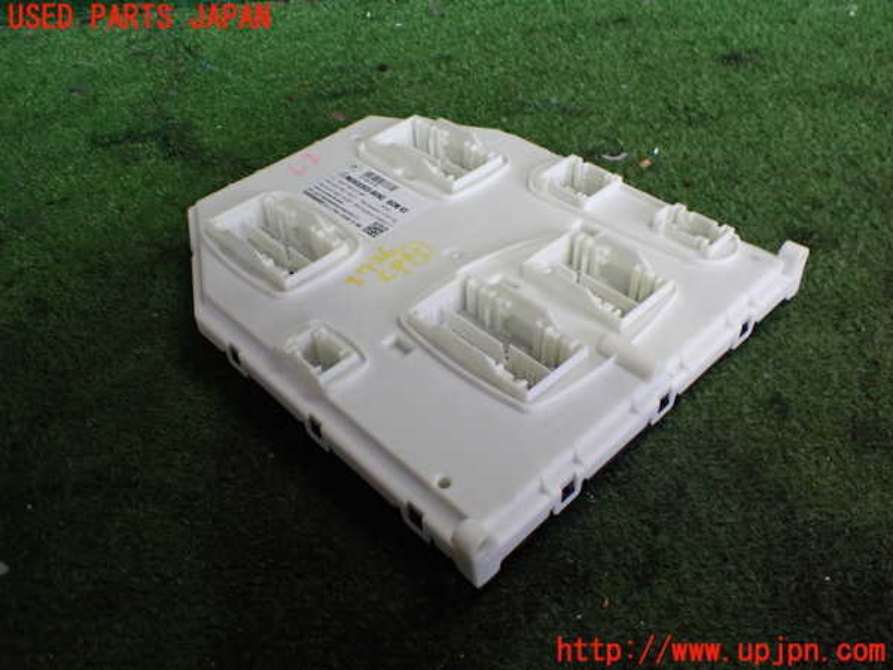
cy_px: 335
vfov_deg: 46.8
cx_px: 446
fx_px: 774
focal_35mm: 30
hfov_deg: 60.0
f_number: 2.3
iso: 320
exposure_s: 1/125
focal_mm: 5.4
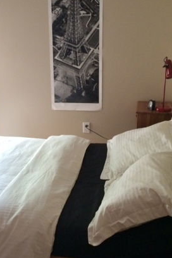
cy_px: 123
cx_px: 34
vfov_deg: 40.3
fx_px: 351
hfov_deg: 27.0
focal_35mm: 49
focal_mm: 4.12
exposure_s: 1/30
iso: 250
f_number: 2.2
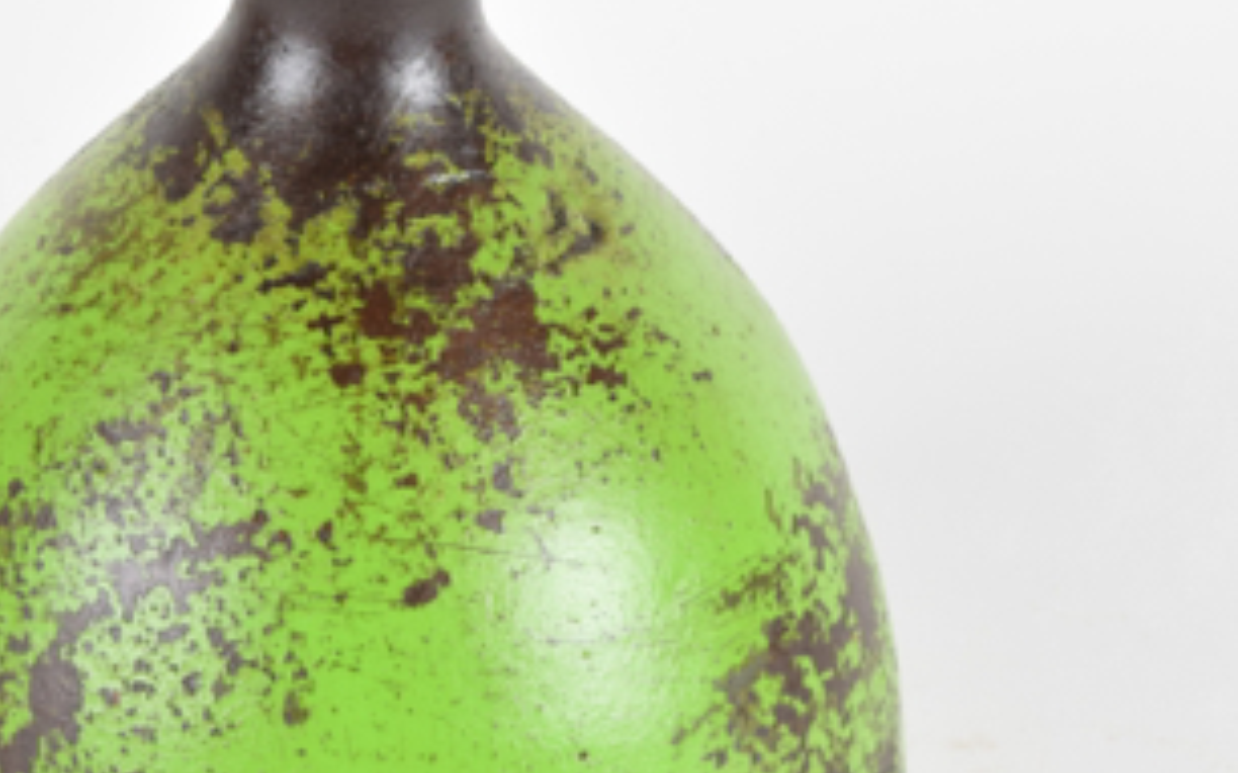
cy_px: 467
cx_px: 344
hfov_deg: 11.9
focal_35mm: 176
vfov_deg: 7.4
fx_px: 5938
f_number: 8
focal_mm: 55
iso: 800
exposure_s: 1/125
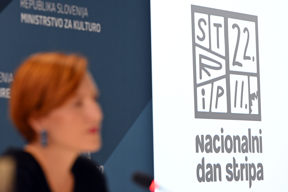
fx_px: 1480
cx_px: 144
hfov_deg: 11.1
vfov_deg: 7.4
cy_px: 96
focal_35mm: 185
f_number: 6.3
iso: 2000
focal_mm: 185
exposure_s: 1/80
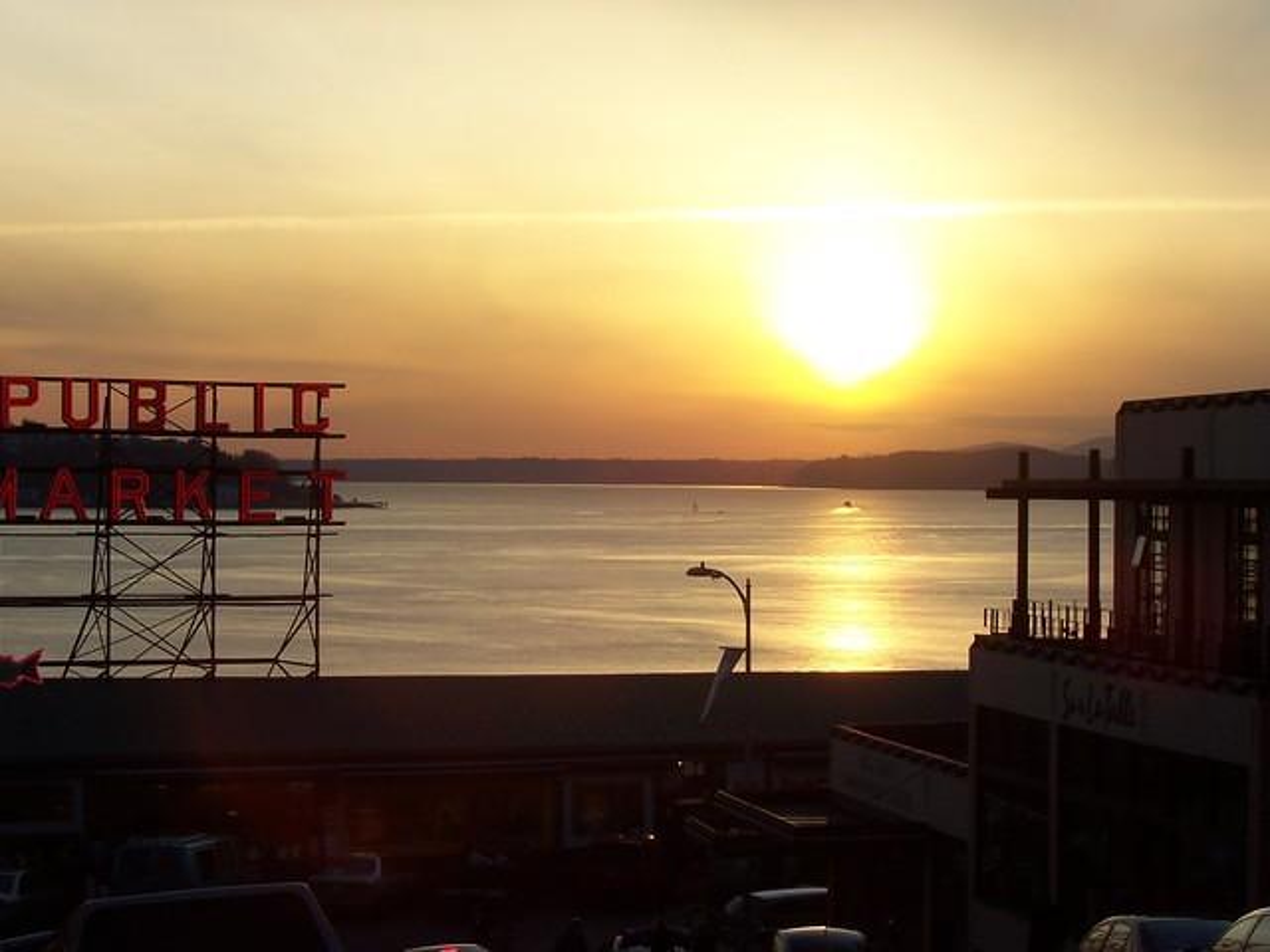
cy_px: 476
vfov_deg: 16.6
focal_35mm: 89
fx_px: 3265
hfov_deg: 22.0
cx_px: 635
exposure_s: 1/125
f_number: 8
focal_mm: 13.5
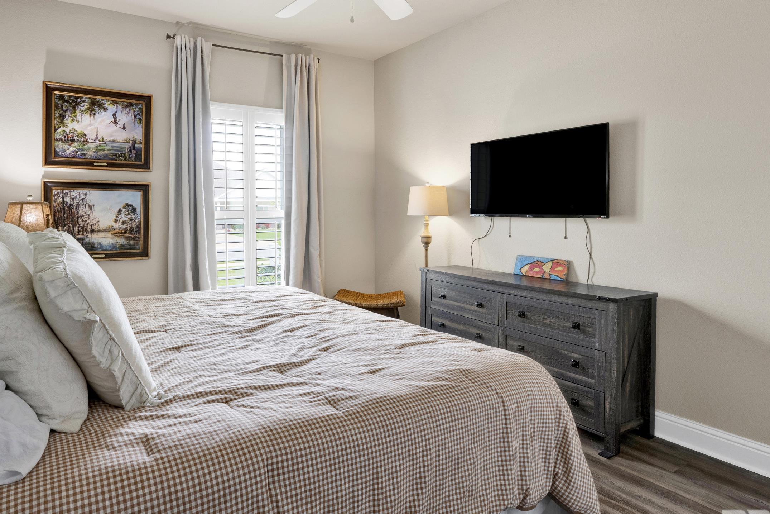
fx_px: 428
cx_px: 286
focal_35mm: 20
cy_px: 218
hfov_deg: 82.3
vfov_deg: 61.6
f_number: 11
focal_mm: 14
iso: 400
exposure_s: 1/6
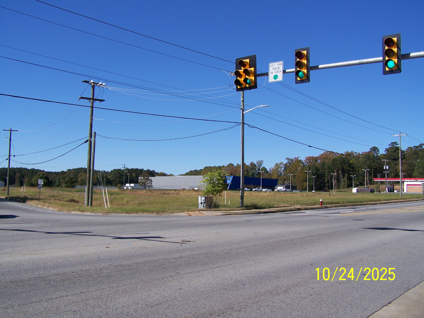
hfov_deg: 49.0
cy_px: 159
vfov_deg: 37.7
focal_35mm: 38
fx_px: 465
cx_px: 212
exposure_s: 1/640
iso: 64
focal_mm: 6.3
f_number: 4
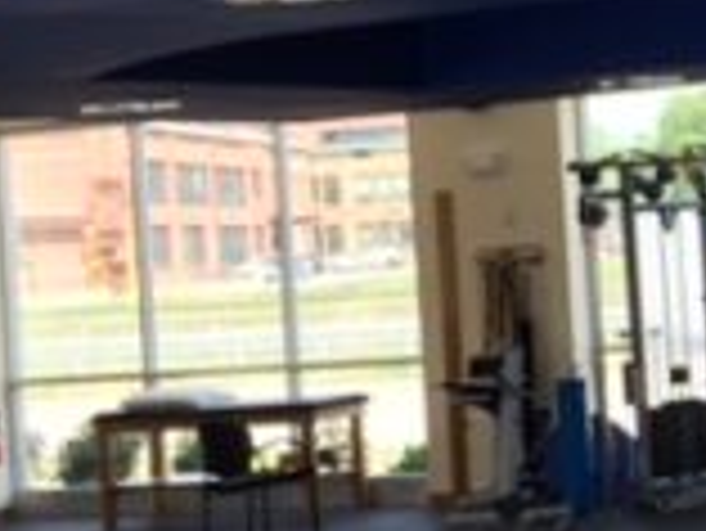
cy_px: 135
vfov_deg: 13.2
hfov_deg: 16.0
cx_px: 1088
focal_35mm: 112
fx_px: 2286
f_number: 2.2
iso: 32
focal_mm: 4.15
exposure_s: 1/128
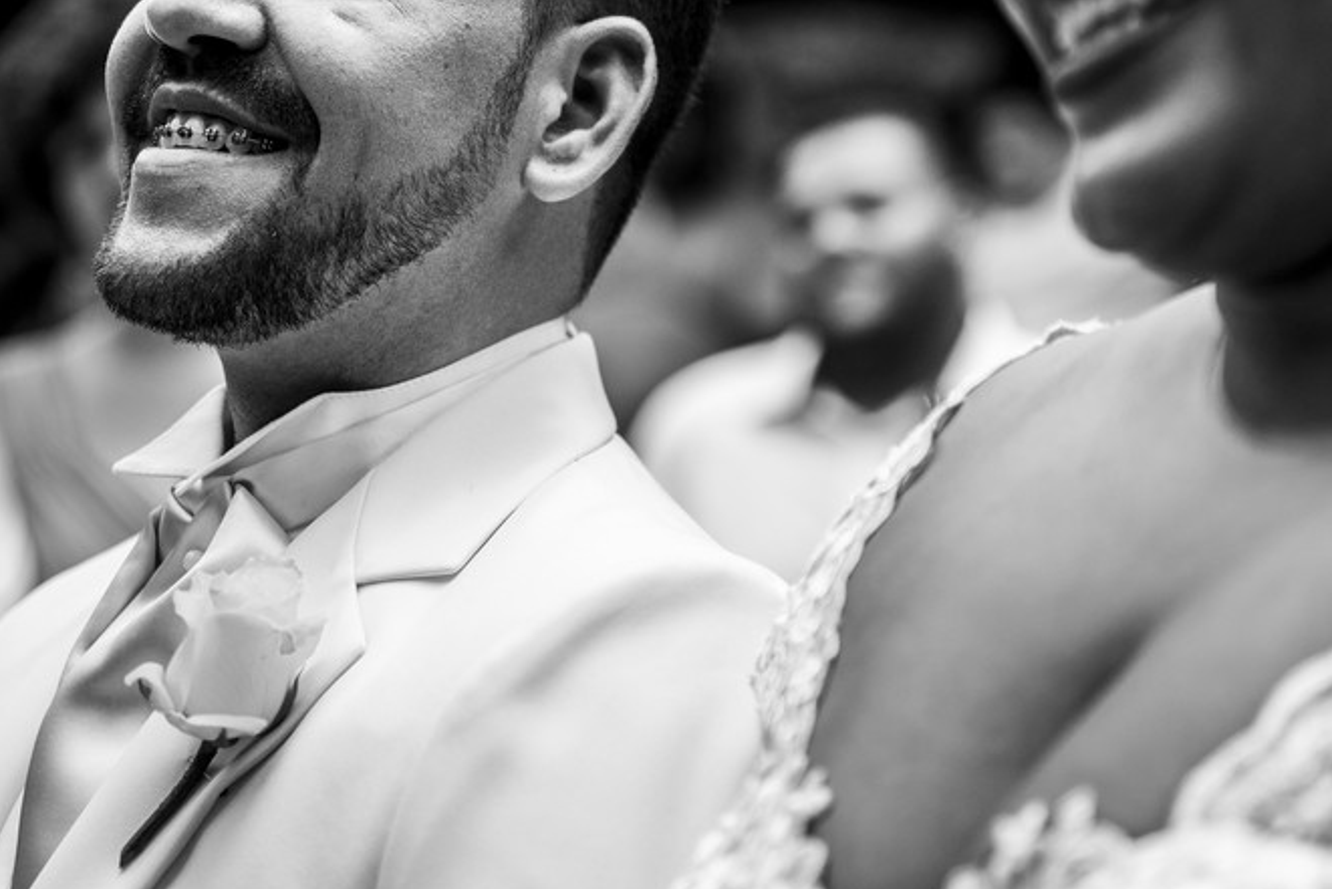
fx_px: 4700
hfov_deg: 16.1
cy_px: 255
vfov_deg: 10.8
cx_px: 752
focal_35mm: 127
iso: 640
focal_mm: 70
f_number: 3.2
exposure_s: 1/4000
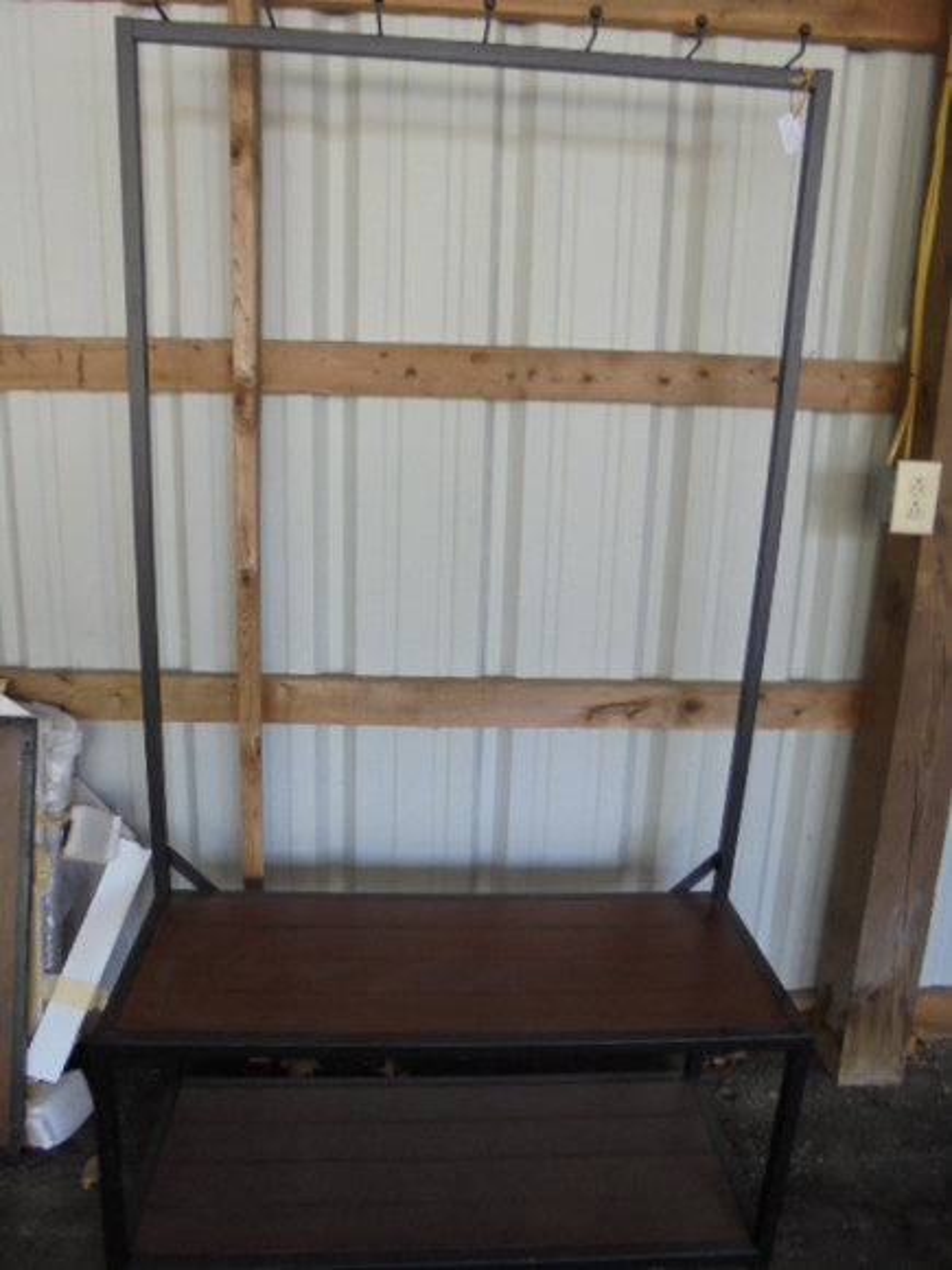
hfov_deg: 53.1
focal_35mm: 26
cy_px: 635
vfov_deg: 67.3
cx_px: 476
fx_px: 953
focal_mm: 4.6
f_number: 3.5
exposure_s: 1/30
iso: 100
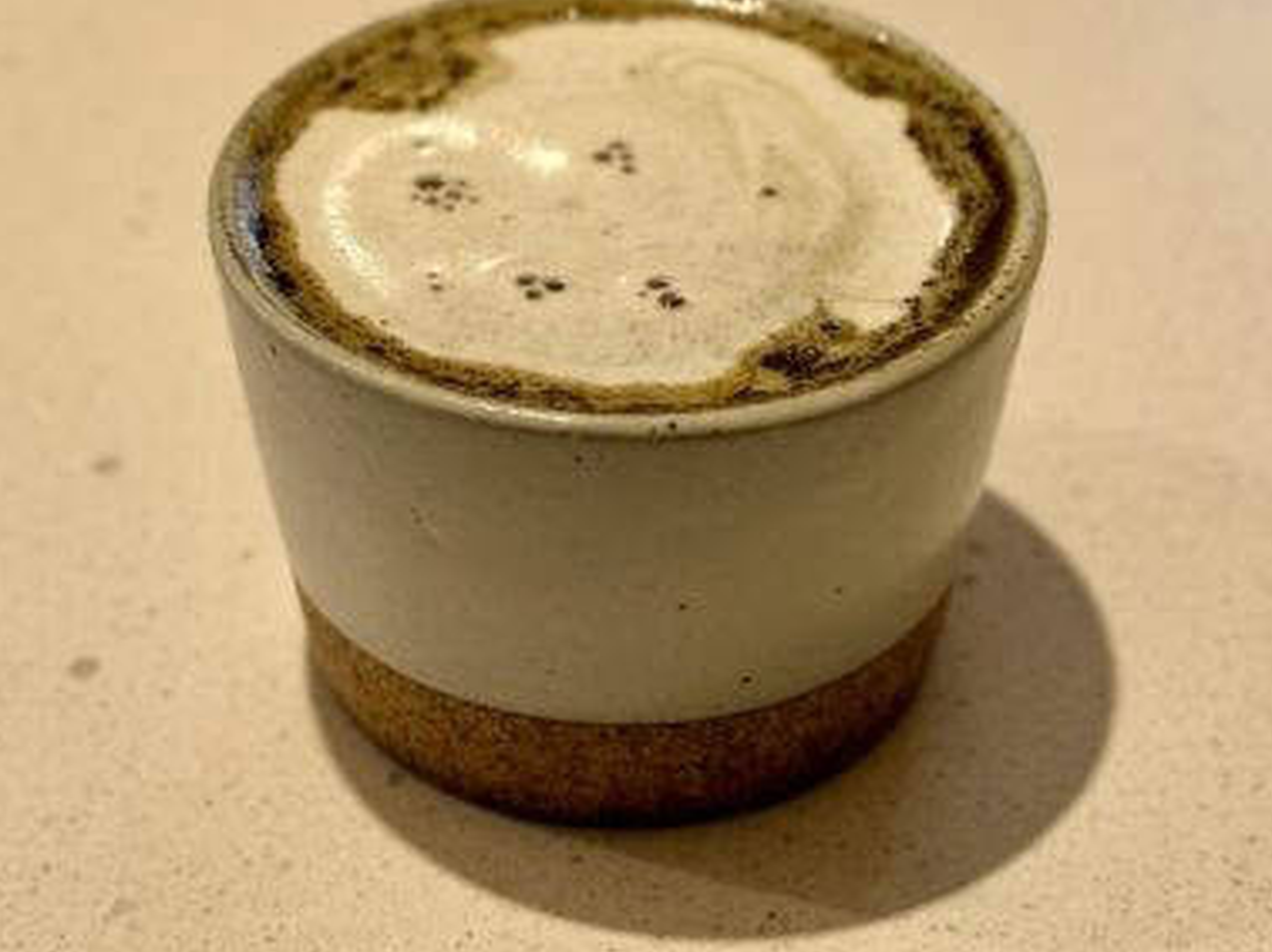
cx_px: 518
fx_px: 2240
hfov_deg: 31.6
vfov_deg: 23.9
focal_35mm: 61
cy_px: 357
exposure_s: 1/122
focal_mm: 6.76
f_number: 1.78
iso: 50
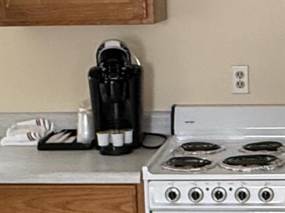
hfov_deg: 19.4
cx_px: 245
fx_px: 823
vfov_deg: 14.8
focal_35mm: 100
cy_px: 92
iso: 400
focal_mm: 2.22
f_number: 2.2
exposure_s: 1/99
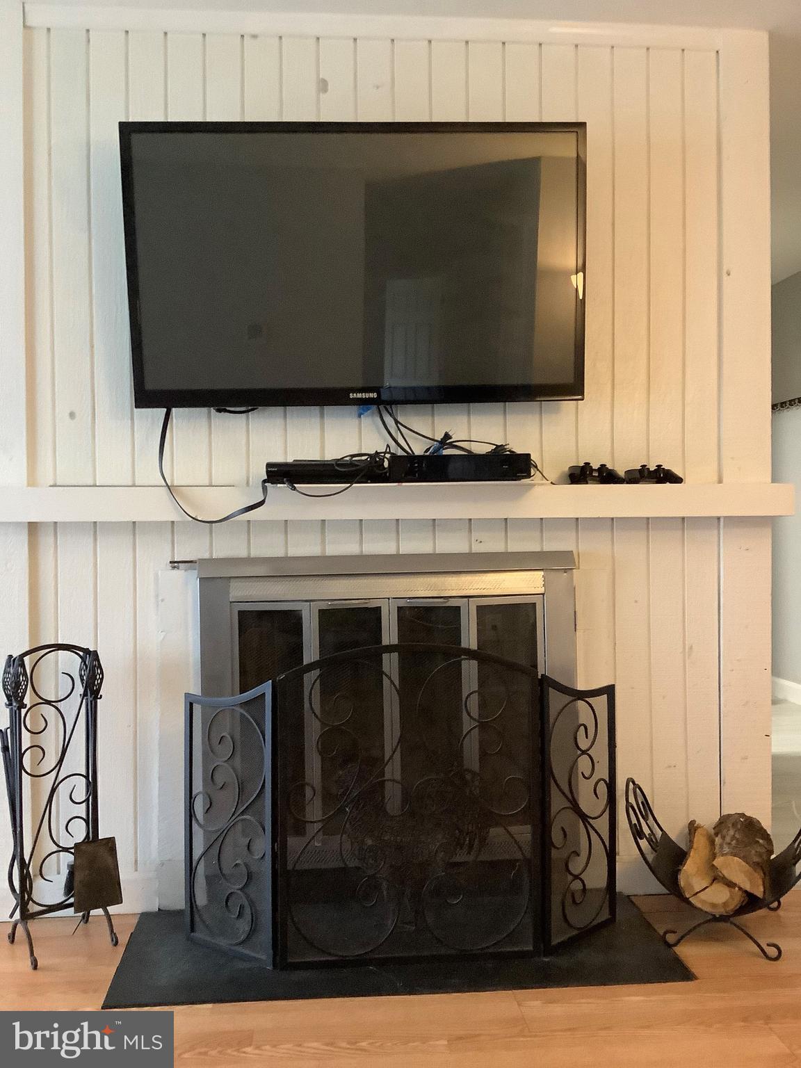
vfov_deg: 58.4
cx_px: 400
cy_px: 534
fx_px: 956
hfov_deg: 45.4
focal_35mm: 31
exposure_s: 1/24
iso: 800
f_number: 2.4
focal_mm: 3.3
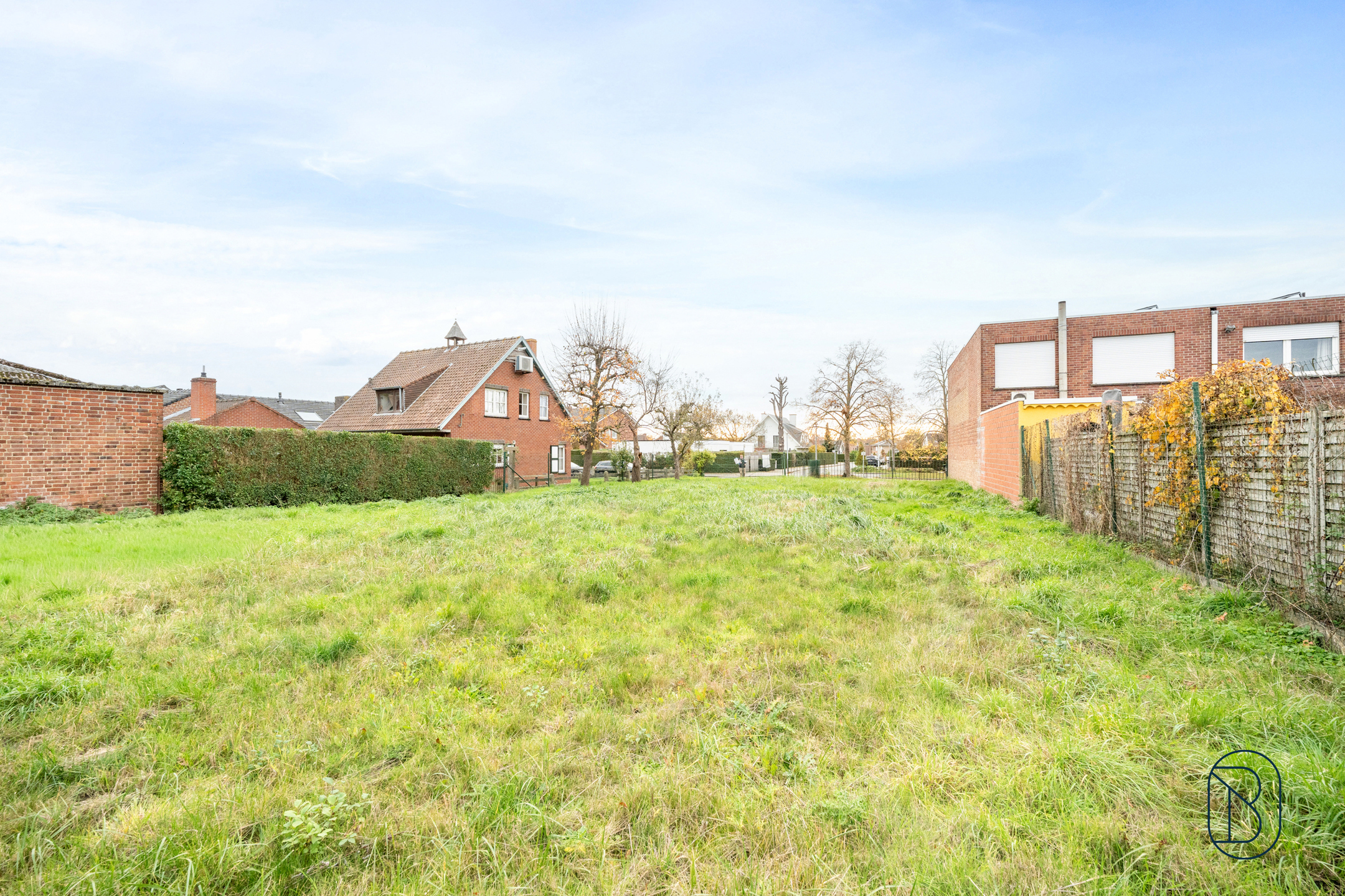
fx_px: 523
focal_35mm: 14
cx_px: 672
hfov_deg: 104.3
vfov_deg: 81.2
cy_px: 448
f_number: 9
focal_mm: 14
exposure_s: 1/160
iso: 1000
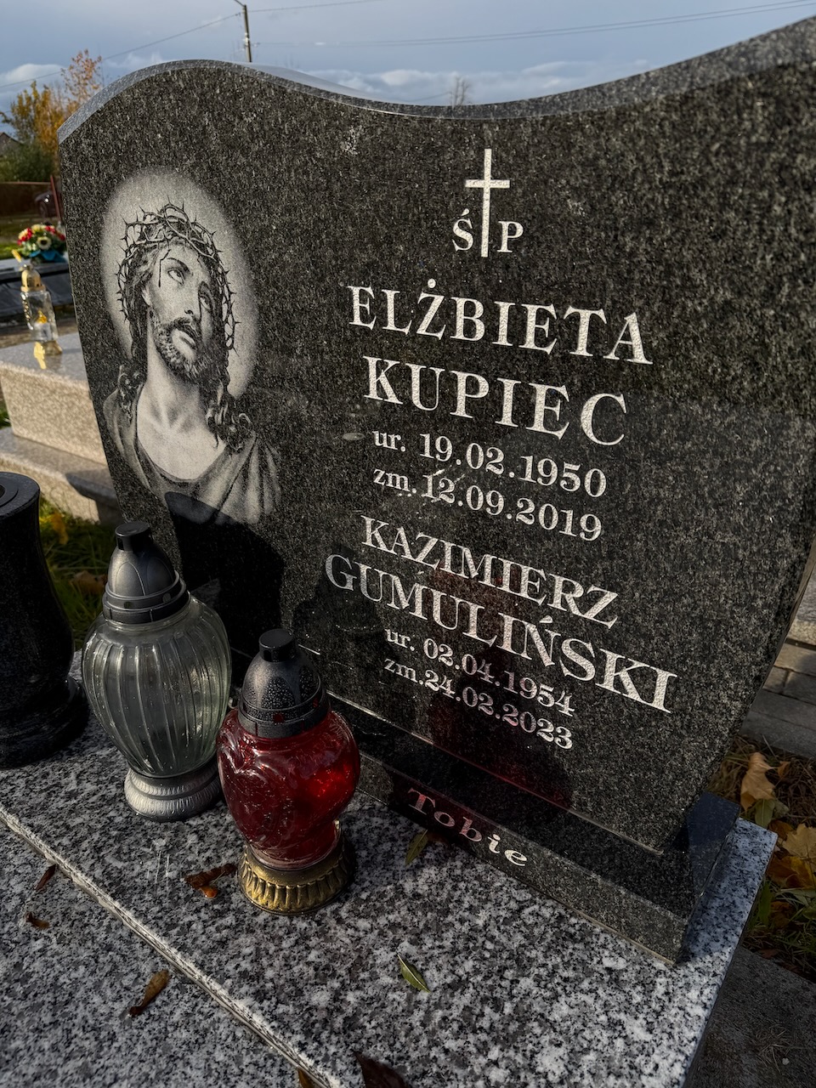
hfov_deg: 56.8
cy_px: 544
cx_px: 408
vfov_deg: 71.6
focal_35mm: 24
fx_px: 754
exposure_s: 1/3425
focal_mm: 6.76
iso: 80
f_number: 1.78
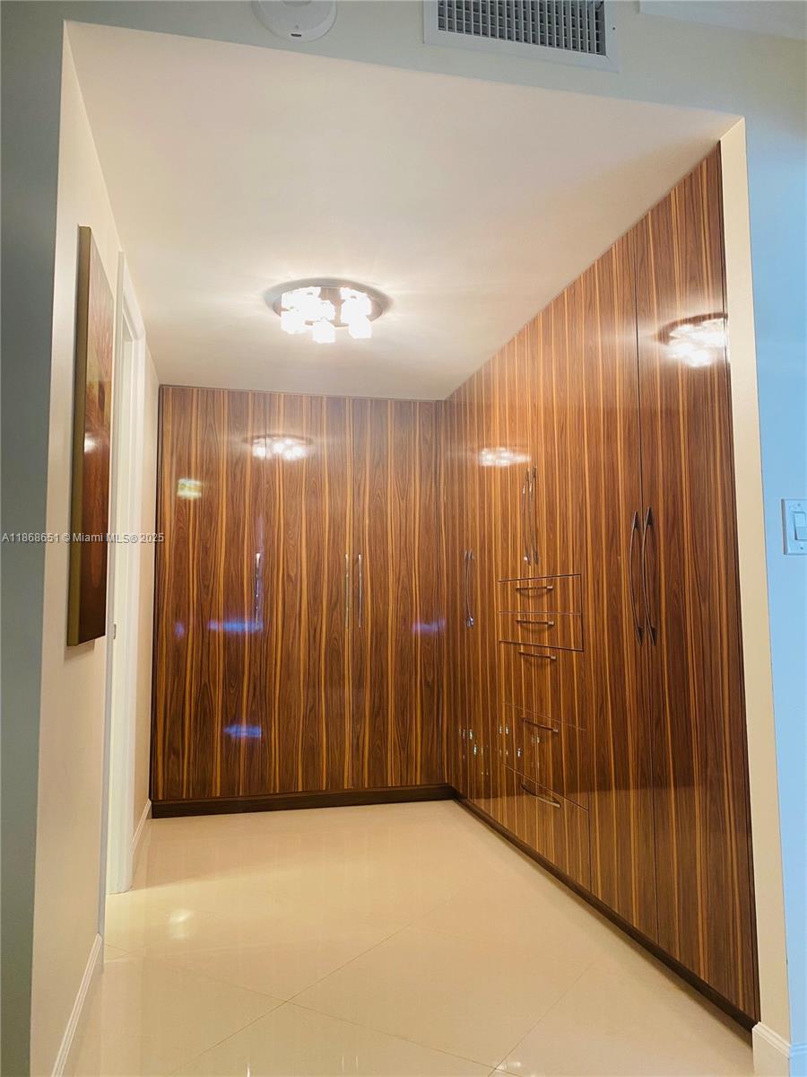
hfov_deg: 53.1
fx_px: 808
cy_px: 538
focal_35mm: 26
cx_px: 404
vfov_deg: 67.3
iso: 125
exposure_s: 1/60
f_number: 1.8
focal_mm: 4.25
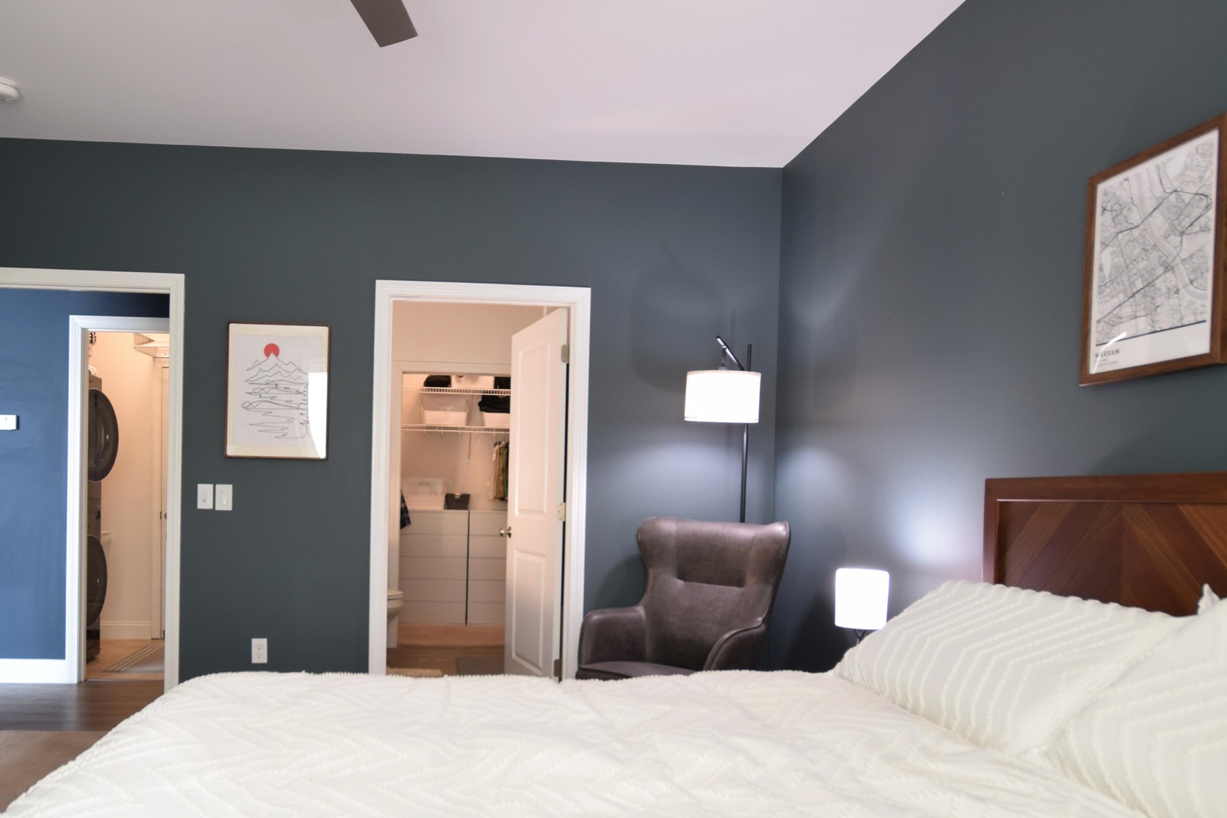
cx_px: 476
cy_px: 522
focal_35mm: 26
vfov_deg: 49.0
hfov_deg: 68.5
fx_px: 886
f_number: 6.3
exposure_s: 1/8
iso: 200
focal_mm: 10
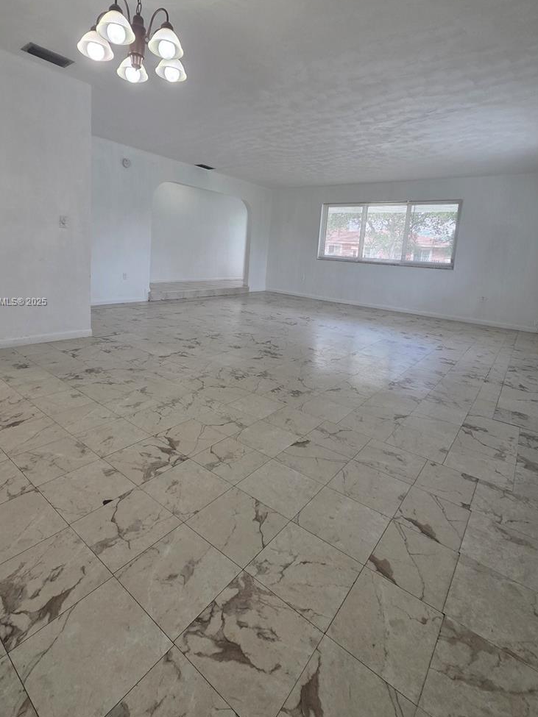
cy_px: 302
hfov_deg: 77.9
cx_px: 243
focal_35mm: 16
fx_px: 332
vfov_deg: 93.7
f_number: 2.2
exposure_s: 1/120
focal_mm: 2.2
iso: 160
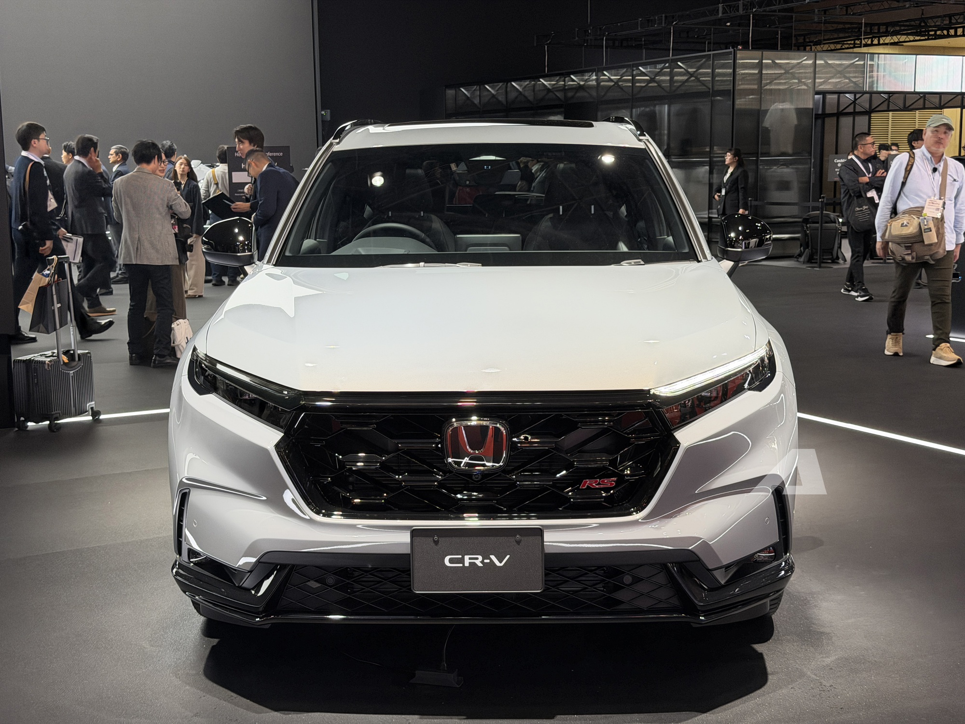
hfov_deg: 39.7
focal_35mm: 48
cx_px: 482
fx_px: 1338
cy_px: 362
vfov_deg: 30.3
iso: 64
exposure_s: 1/100
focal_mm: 6.76
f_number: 1.78
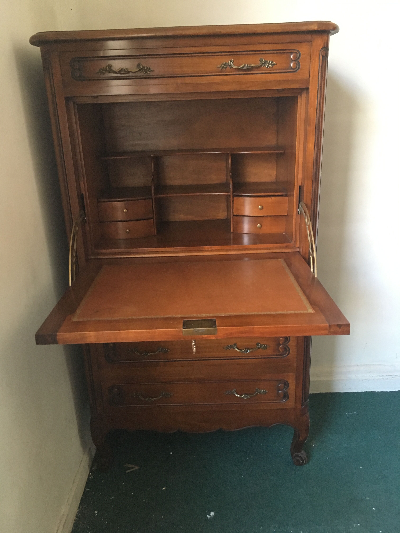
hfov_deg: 48.2
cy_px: 266
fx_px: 447
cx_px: 200
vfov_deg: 61.7
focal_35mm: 29
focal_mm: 4.15
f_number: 2.2
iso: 200
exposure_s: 1/25
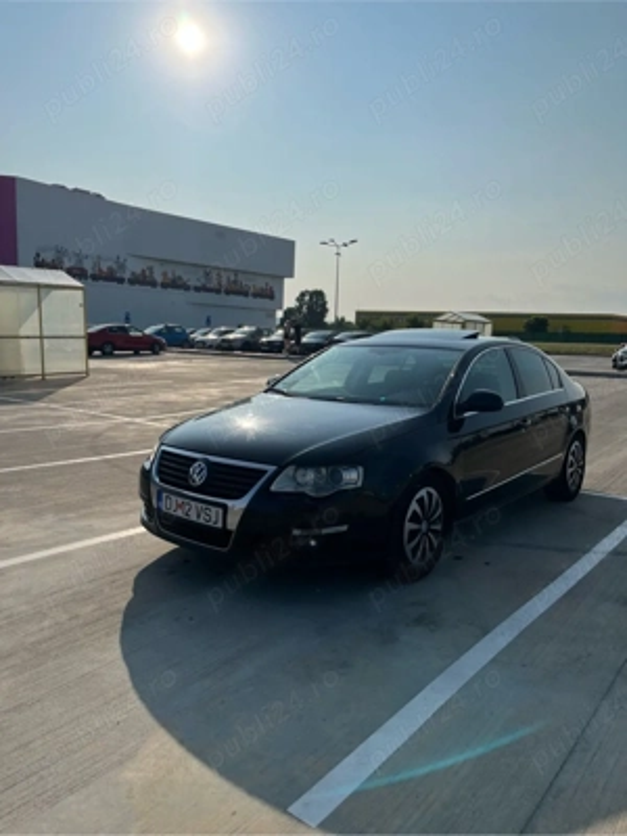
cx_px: 314
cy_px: 418
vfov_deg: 67.3
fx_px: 628
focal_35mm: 26
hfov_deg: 53.1
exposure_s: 1/10870
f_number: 1.6
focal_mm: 5.1
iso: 50
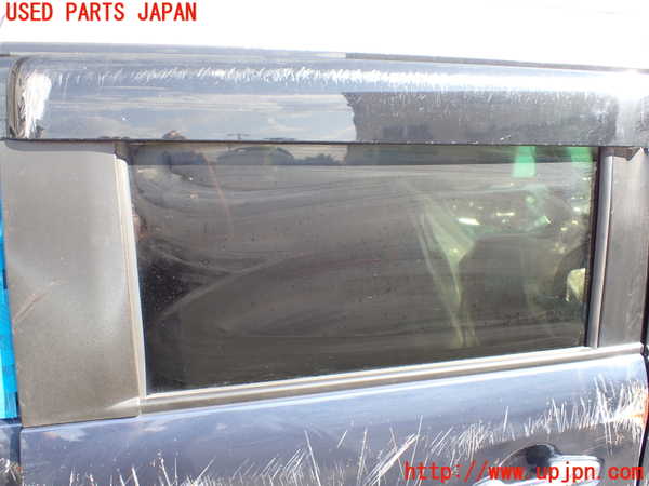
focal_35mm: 30
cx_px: 324
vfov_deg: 46.8
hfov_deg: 60.0
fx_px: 562
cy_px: 243
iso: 100
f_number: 2.3
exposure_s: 1/200
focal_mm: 5.4
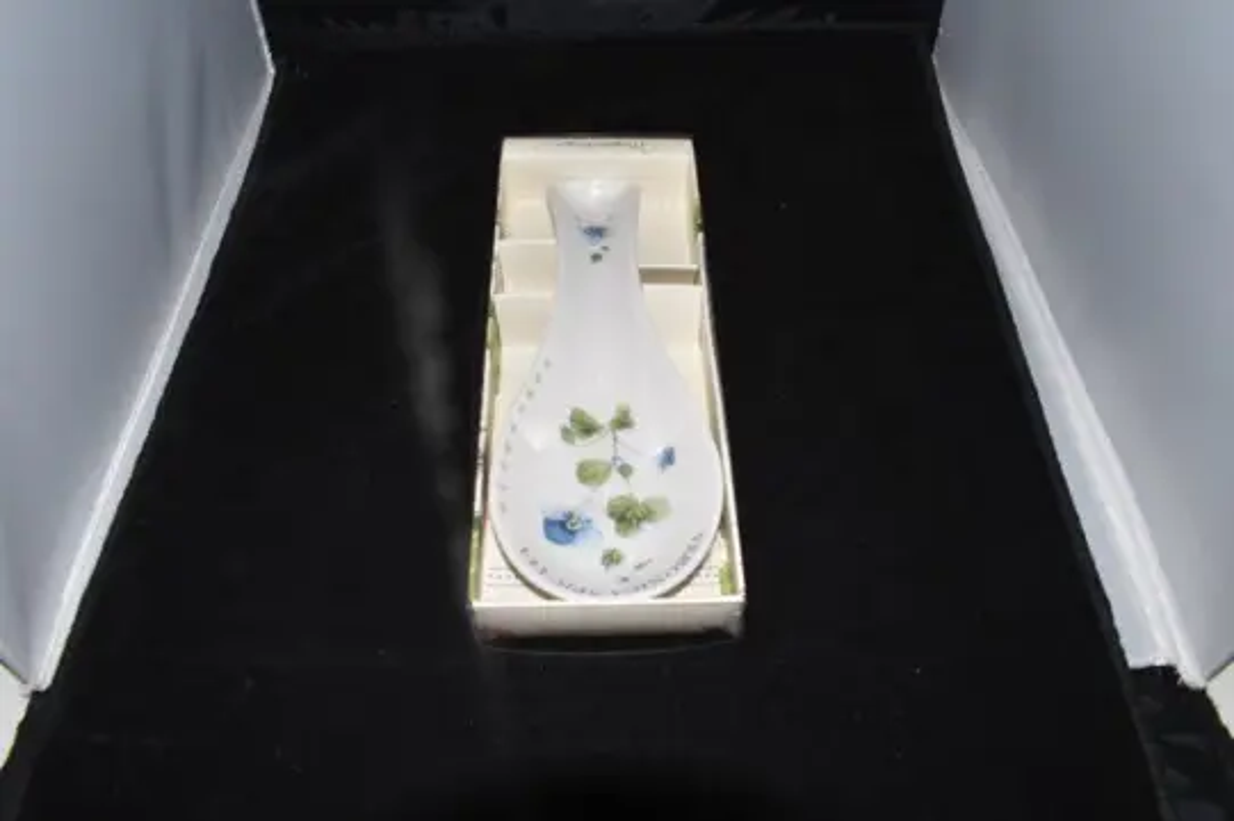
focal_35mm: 27
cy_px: 410
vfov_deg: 47.9
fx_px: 925
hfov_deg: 67.4
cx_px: 617
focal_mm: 18
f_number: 22
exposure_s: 1/60
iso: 100
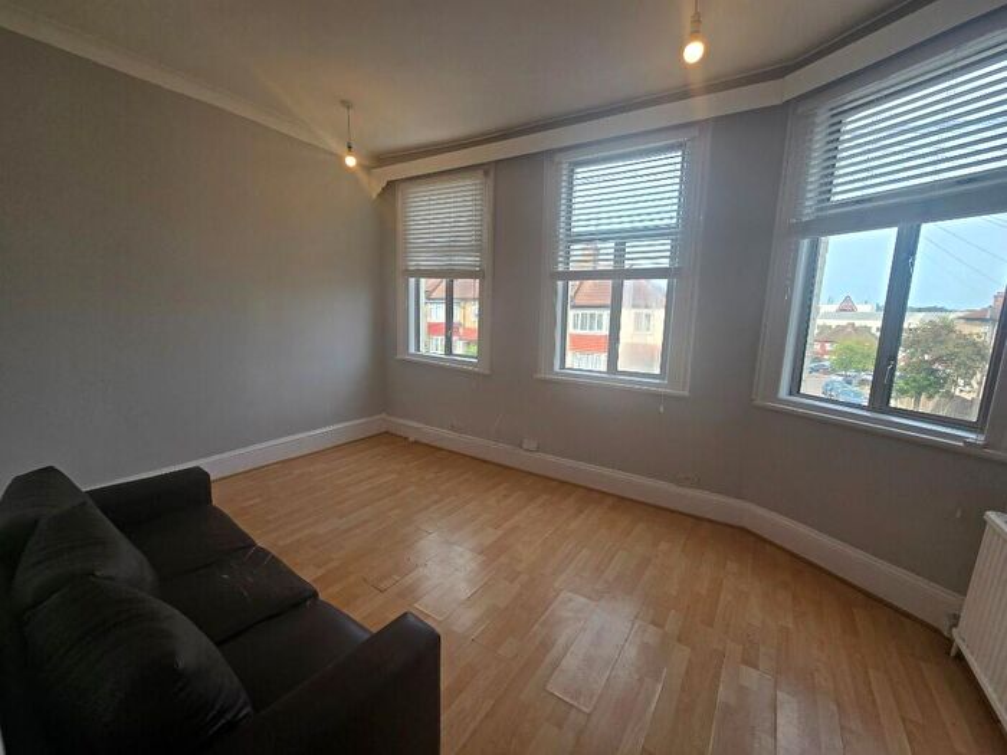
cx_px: 504
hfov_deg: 106.2
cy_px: 378
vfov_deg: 89.9
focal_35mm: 13
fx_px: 378
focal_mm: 2.2
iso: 50
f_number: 2.2
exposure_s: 1/366
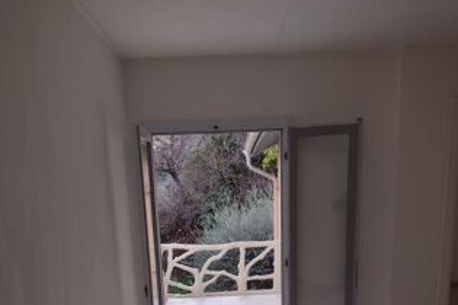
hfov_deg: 50.7
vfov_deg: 32.6
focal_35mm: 38
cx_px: 230
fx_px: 483
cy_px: 294
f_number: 1.7
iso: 100
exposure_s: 1/123
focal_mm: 4.71
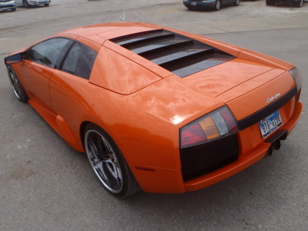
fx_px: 249
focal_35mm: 28
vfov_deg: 49.7
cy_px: 116
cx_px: 154
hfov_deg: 63.4
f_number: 4.5
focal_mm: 5
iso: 80
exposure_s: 1/640
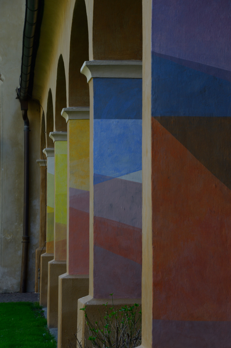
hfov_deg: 11.7
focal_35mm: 117
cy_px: 174
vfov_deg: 17.5
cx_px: 116
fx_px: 1131
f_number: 8
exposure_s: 1/160
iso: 200
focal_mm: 78
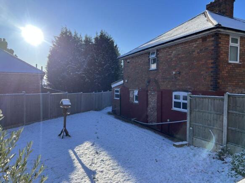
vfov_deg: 53.0
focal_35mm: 26
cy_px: 92
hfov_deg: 67.3
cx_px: 122
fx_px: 184
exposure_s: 1/2457
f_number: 1.5
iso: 50
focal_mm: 5.7
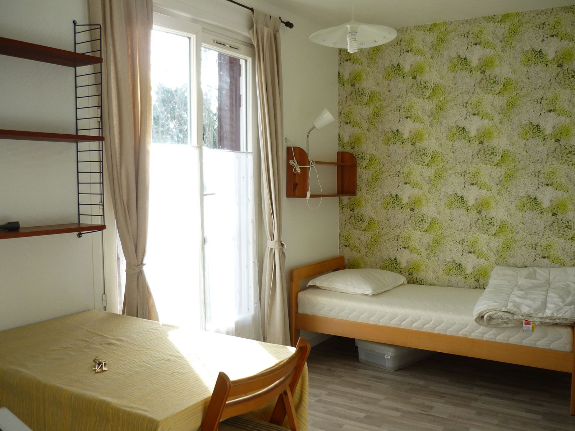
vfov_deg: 42.9
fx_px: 548
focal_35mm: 33
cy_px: 216
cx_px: 288
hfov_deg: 55.4
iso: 100
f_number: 2.8
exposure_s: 1/80
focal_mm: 5.5
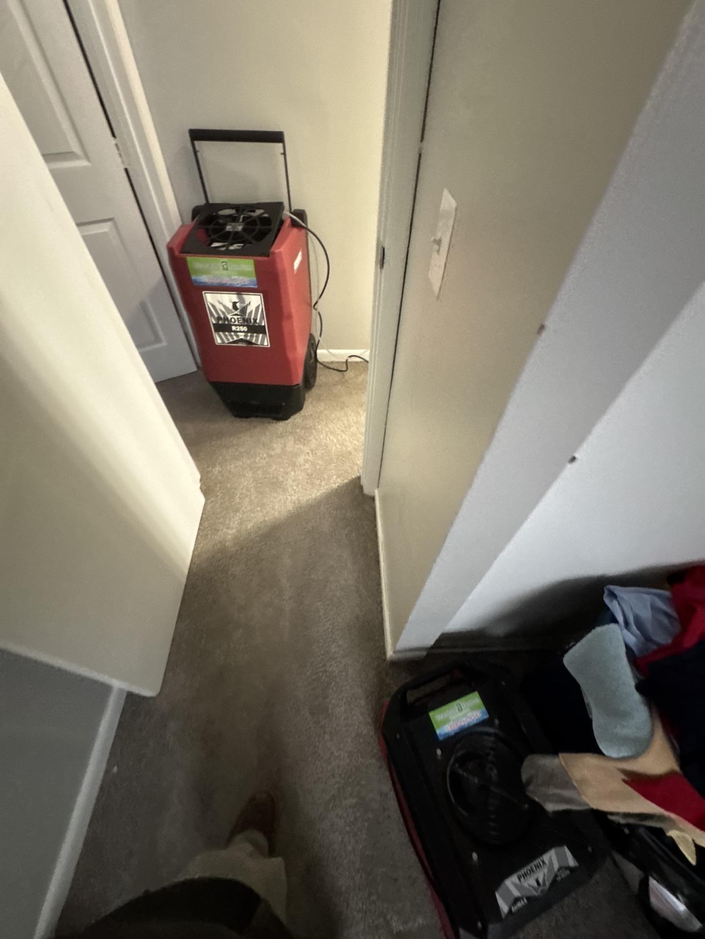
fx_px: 380
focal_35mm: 14
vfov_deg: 102.1
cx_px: 352
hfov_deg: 85.7
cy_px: 470
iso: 1000
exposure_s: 1/40
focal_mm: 2.22
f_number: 2.2
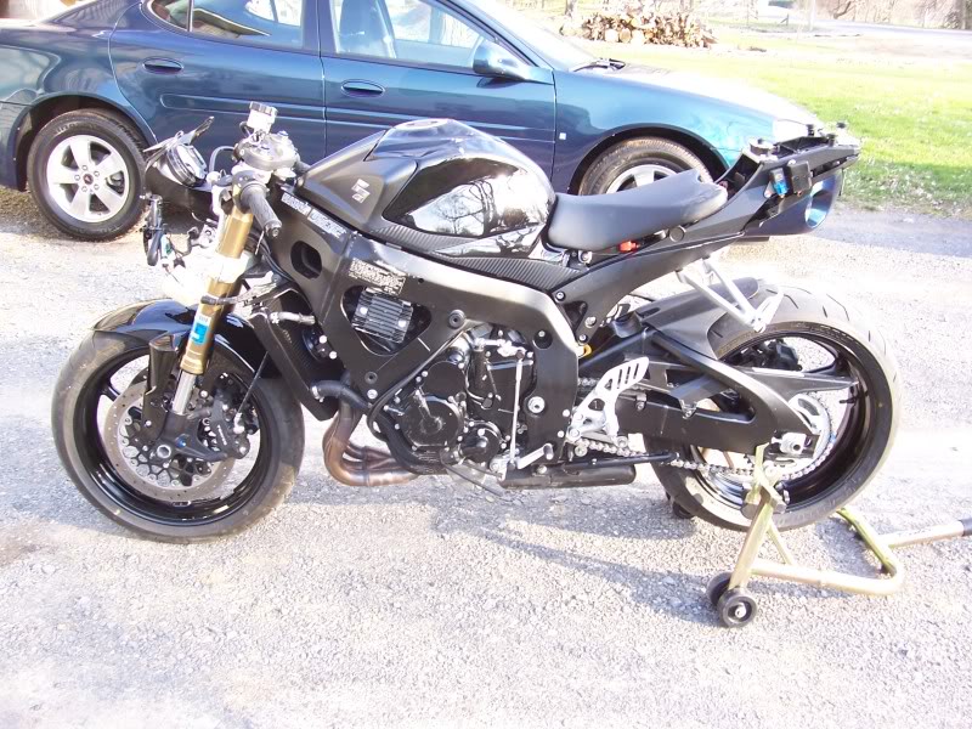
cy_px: 364
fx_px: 955
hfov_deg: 54.0
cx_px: 486
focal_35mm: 34
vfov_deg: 41.8
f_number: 2.7
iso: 80
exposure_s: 1/90
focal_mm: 5.6
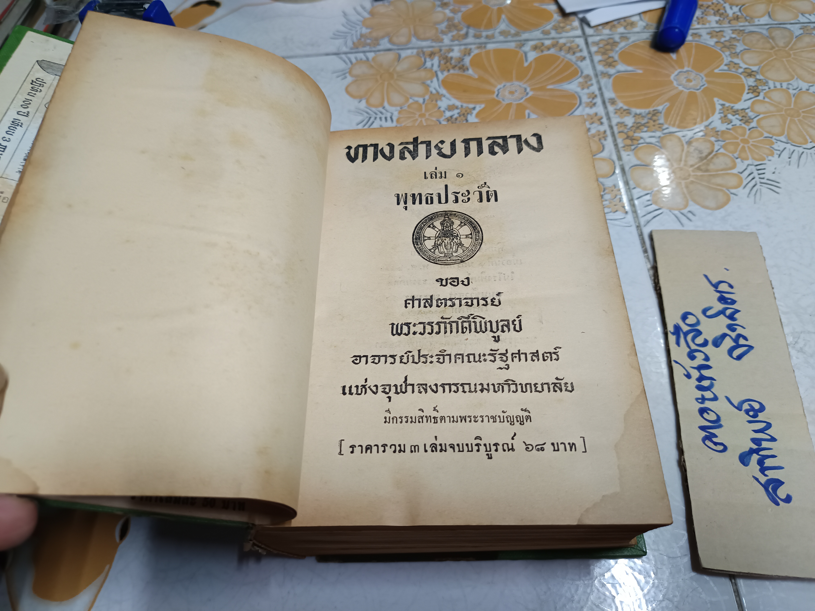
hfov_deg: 71.6
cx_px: 408
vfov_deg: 56.8
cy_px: 306
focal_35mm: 24
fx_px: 565
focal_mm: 5.31
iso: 1018
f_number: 1.7
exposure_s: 1/33.3
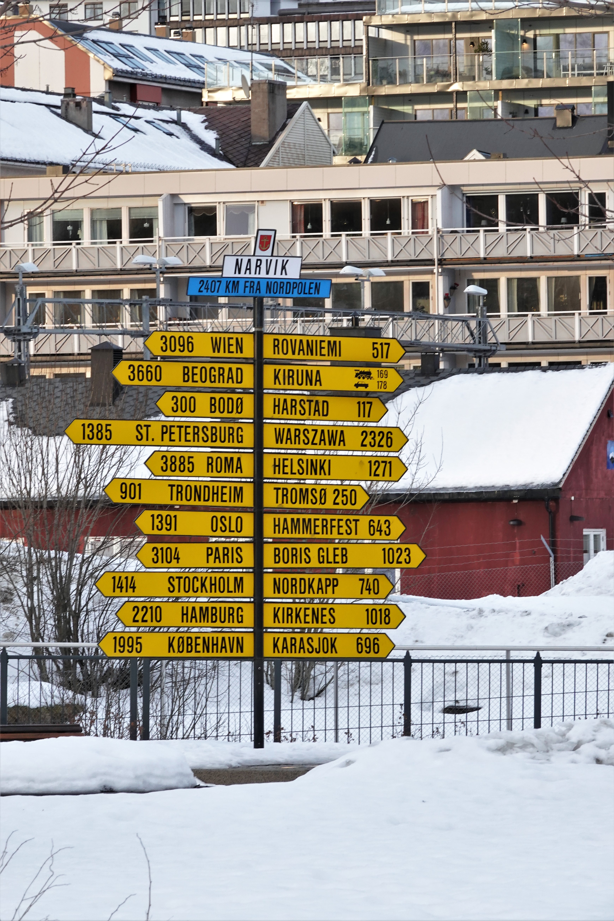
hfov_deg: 5.4
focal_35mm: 256
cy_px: 460
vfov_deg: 8.0
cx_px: 307
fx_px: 6548
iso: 200
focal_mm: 93.9
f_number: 11
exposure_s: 1/50
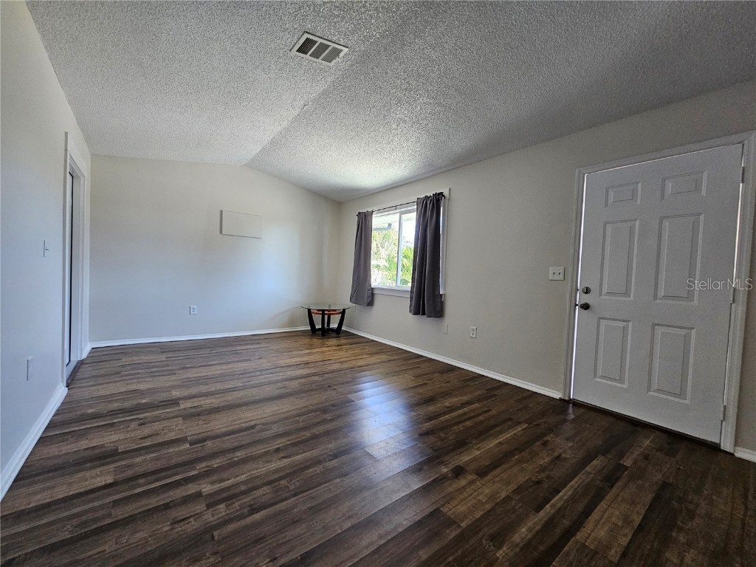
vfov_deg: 89.9
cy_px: 284
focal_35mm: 13
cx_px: 378
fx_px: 284
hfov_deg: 106.2
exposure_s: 1/77.4
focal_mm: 2.2
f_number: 2.2
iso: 250
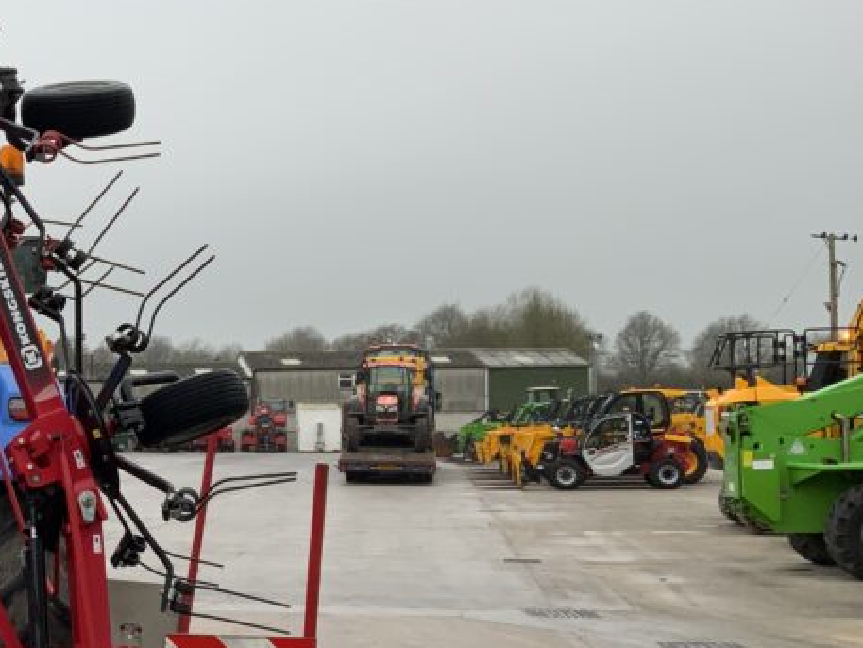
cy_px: 410
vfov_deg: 22.5
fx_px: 1621
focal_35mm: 65
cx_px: -23
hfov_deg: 27.9
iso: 16
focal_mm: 3
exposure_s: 1/149
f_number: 1.8
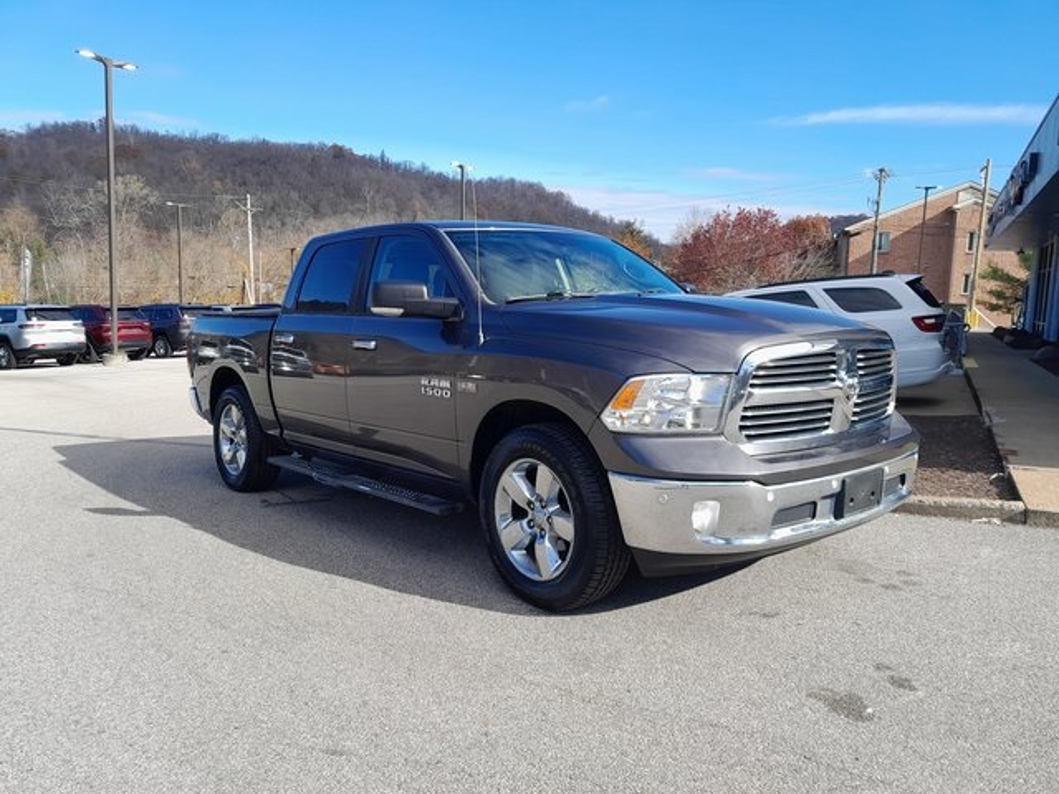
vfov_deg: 51.4
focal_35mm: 27
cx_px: 530
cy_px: 397
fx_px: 826
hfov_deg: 65.3
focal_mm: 4
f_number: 1.8
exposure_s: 1/266
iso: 40
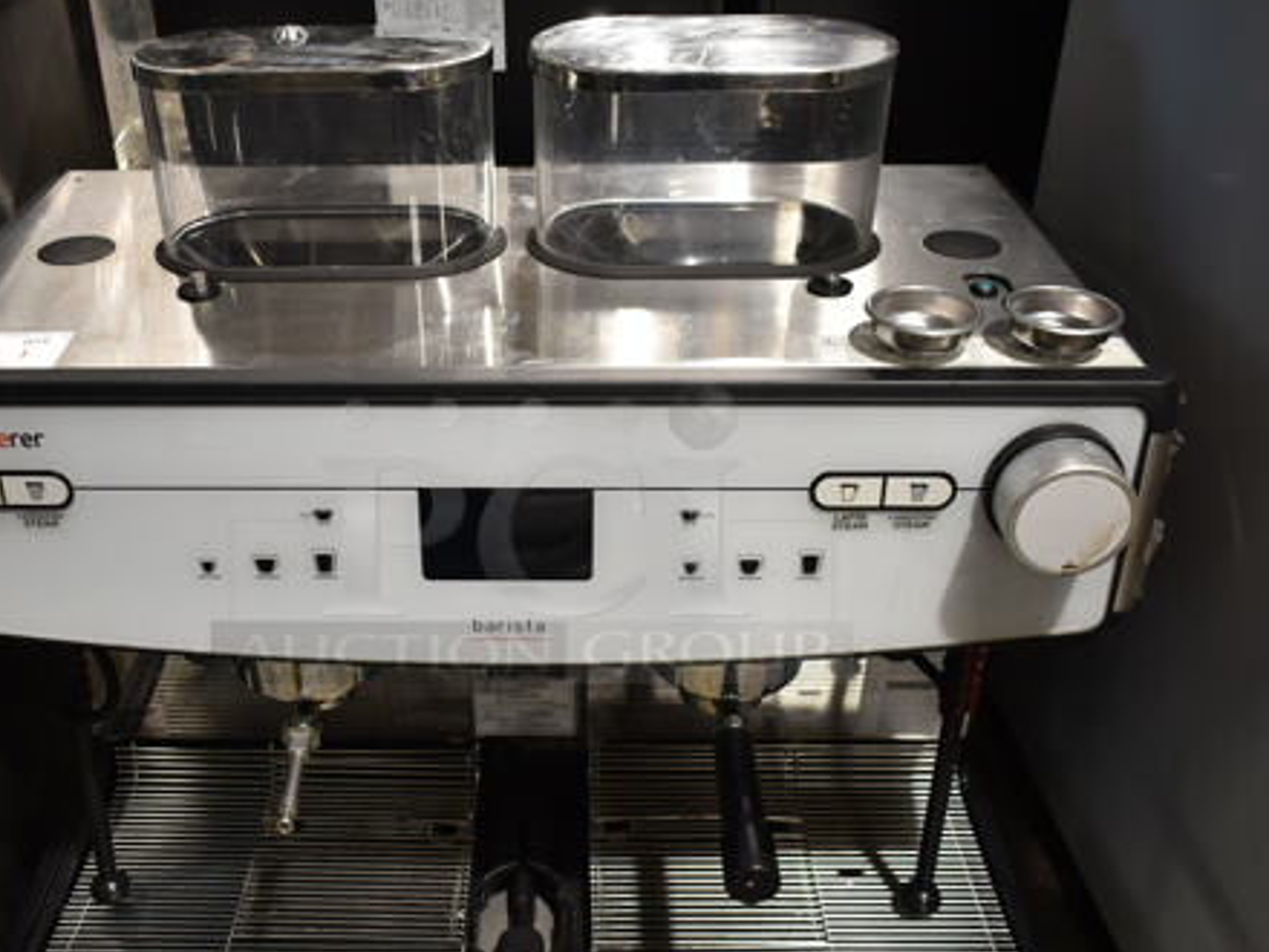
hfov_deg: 51.1
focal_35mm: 36
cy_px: 531
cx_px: 534
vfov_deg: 39.6
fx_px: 1320
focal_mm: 18
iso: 560
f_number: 3.5
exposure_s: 1/30
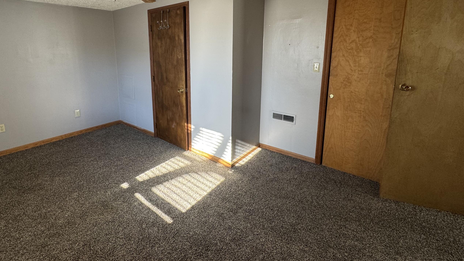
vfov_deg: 59.8
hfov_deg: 92.0
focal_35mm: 18
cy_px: 91
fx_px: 221
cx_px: 198
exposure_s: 1/99
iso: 160
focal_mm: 2.22
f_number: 2.2
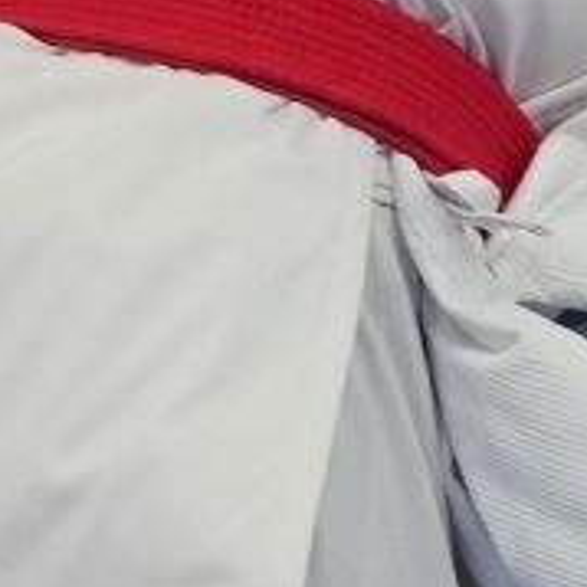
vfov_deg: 0.9
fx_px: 37814
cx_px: 371
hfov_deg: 0.9
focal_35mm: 1971
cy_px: -52
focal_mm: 154
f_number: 2.8
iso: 1600
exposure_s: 1/1000
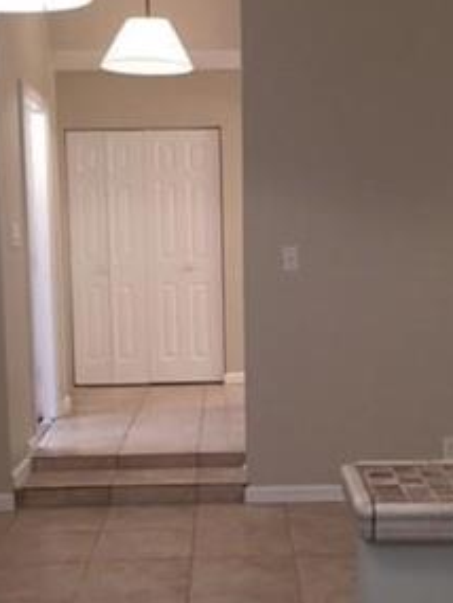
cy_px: 341
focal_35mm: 61
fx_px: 1064
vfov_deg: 31.6
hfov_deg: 24.0
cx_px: 262
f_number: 2.2
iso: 100
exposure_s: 1/30
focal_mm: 4.15
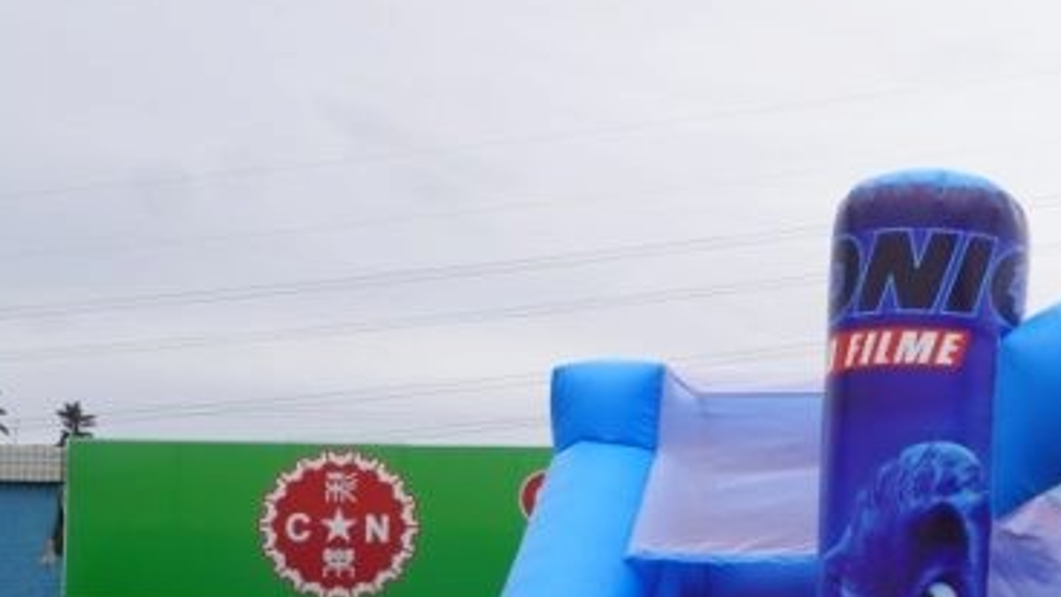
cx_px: 1035
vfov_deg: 16.6
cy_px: 691
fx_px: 1969
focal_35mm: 70
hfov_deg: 28.5
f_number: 9
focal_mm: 16
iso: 100
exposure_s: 1/125
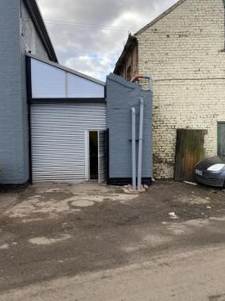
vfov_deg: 58.3
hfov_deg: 45.2
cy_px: 143
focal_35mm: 31
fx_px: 269
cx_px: 92
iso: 32
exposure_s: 1/600
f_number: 1.8
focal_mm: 4.25
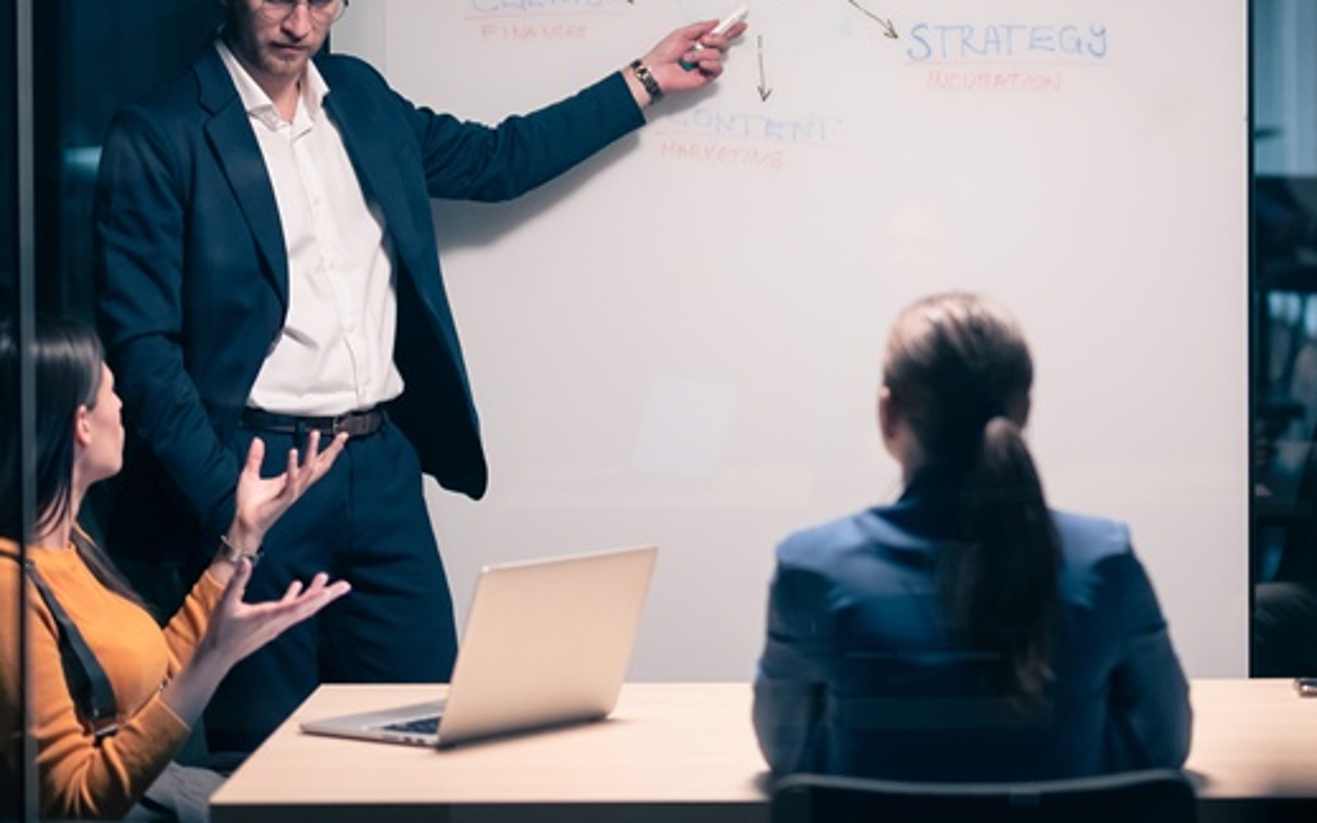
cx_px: 986
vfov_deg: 11.1
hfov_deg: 17.6
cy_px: 211
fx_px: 4236
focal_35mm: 118
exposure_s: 1/250
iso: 500
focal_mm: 50
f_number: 1.2
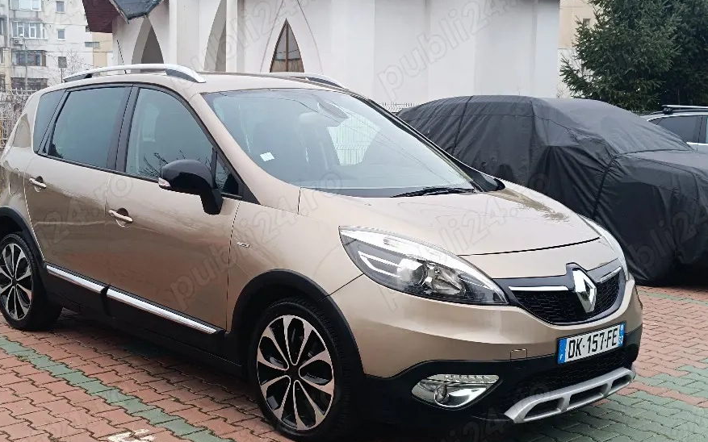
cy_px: 243
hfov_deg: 64.4
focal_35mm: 29
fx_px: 560
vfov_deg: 43.1
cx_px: 308
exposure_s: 1/164
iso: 51
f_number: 1.88
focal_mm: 5.59
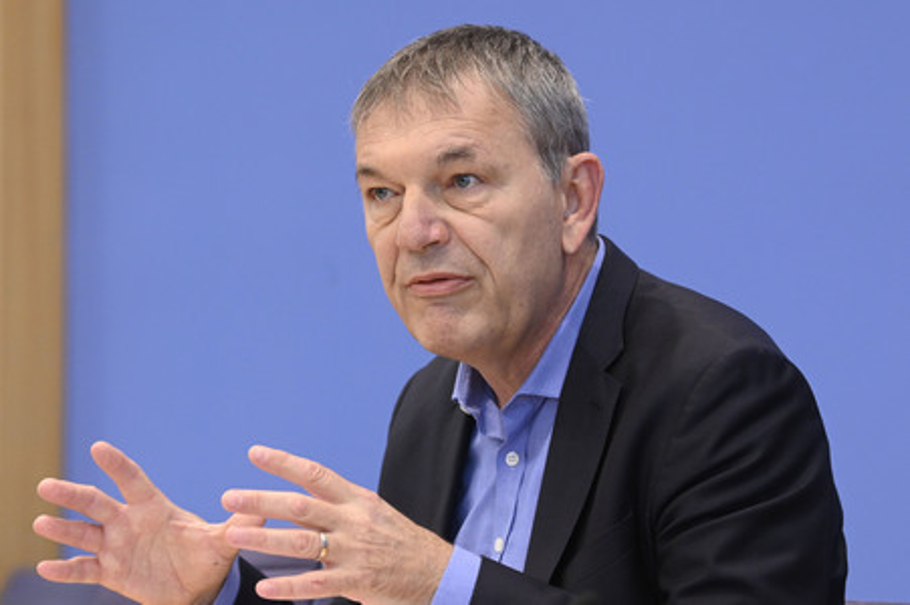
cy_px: 302
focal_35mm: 150
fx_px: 3789
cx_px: 455
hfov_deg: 13.7
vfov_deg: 9.1
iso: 4000
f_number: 6.3
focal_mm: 150
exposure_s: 1/400
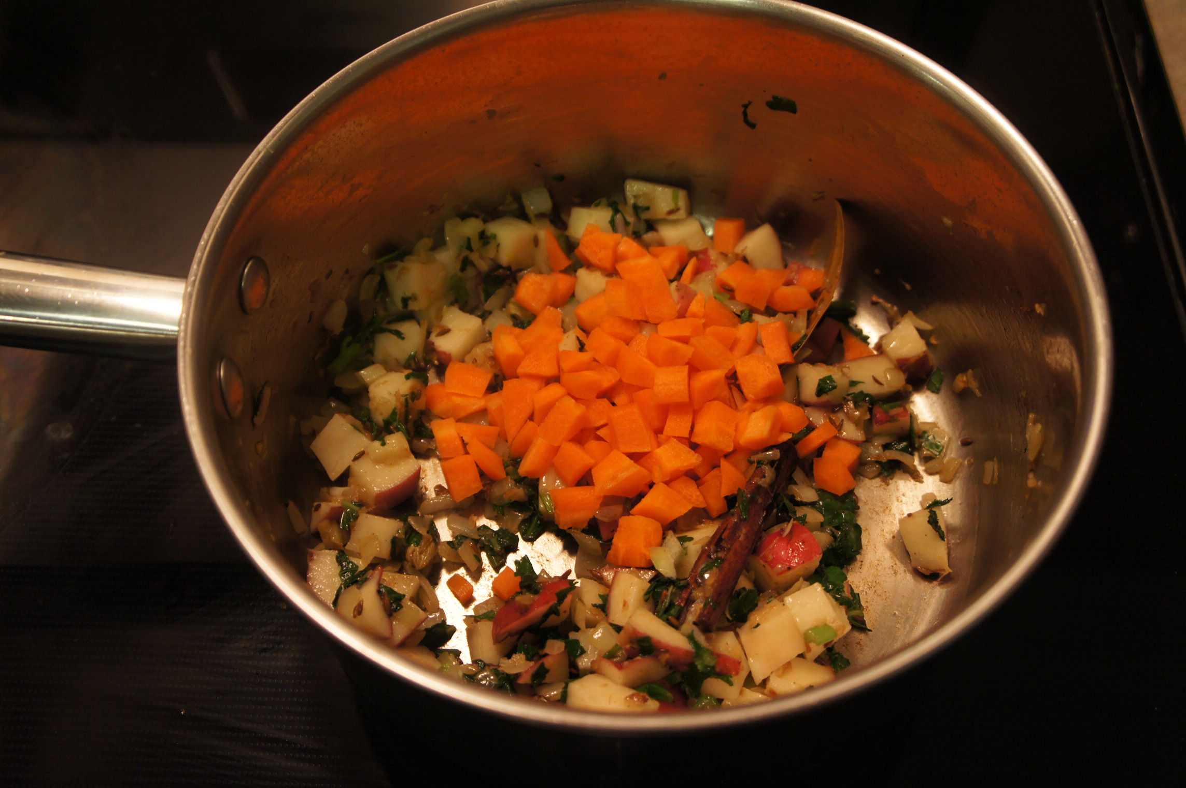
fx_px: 1086
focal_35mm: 33
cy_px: 394
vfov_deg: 39.9
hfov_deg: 57.3
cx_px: 593
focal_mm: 22
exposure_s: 1/40
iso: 640
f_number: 4
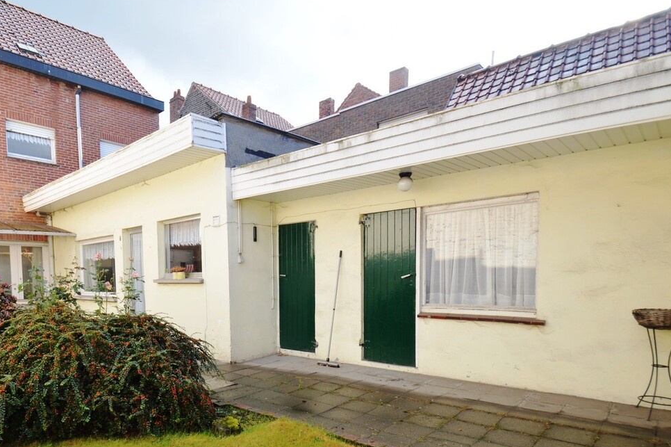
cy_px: 302
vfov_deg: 58.0
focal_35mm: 21
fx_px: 391
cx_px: 266
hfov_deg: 80.2
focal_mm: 10
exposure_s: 1/125
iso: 125
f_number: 5.6
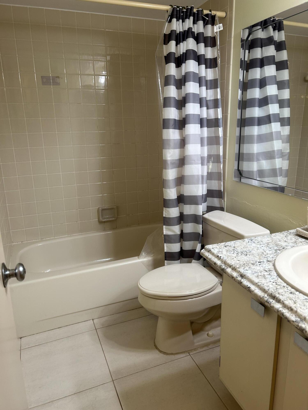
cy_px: 205
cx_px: 154
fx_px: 308
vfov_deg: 67.3
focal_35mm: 26
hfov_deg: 53.1
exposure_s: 1/60
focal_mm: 5.7
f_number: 1.5
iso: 80
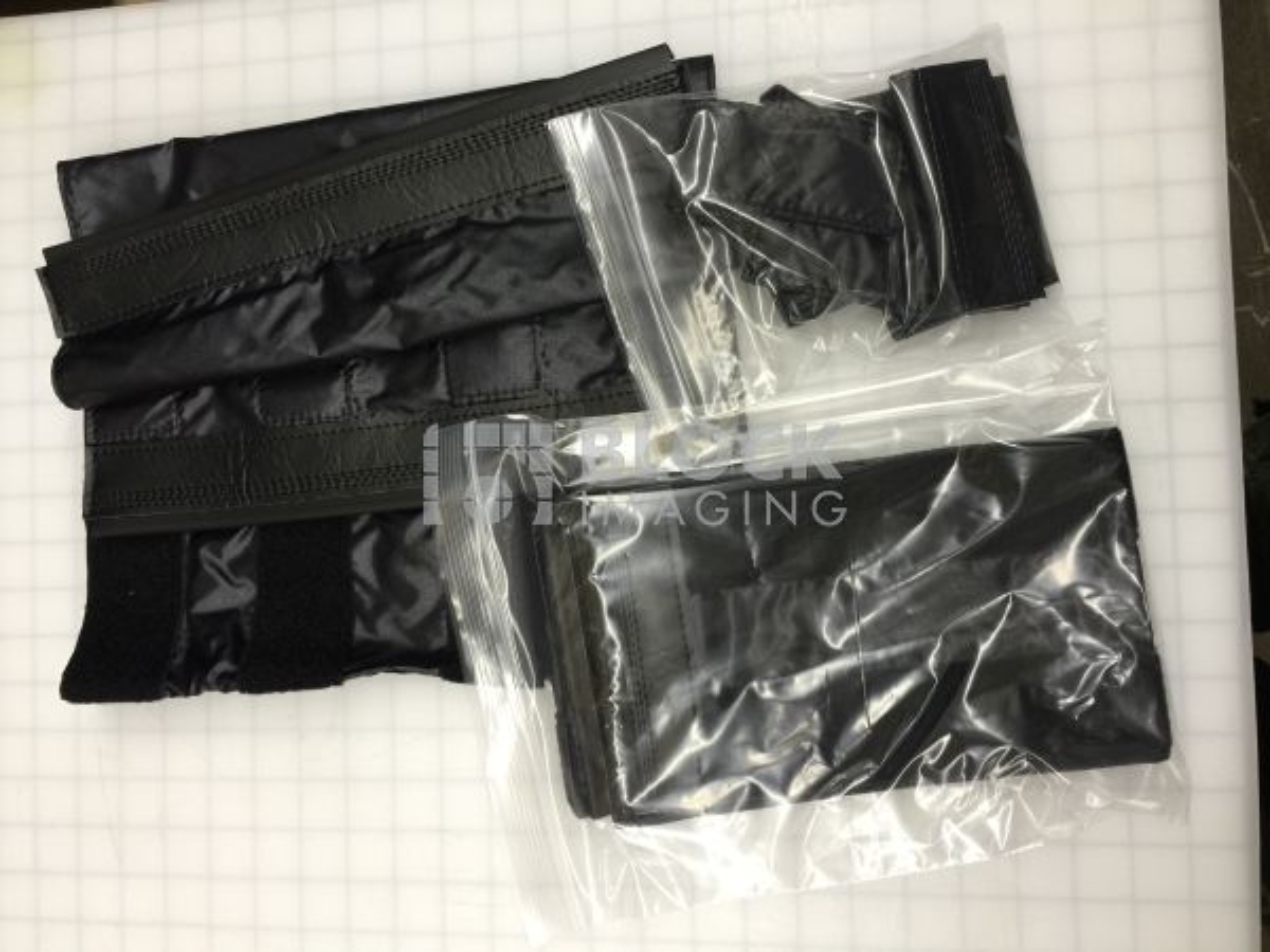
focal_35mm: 29
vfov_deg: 48.2
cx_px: 635
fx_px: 1064
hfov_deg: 61.7
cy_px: 476
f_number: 2.2
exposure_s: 1/30
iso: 50
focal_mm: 4.15
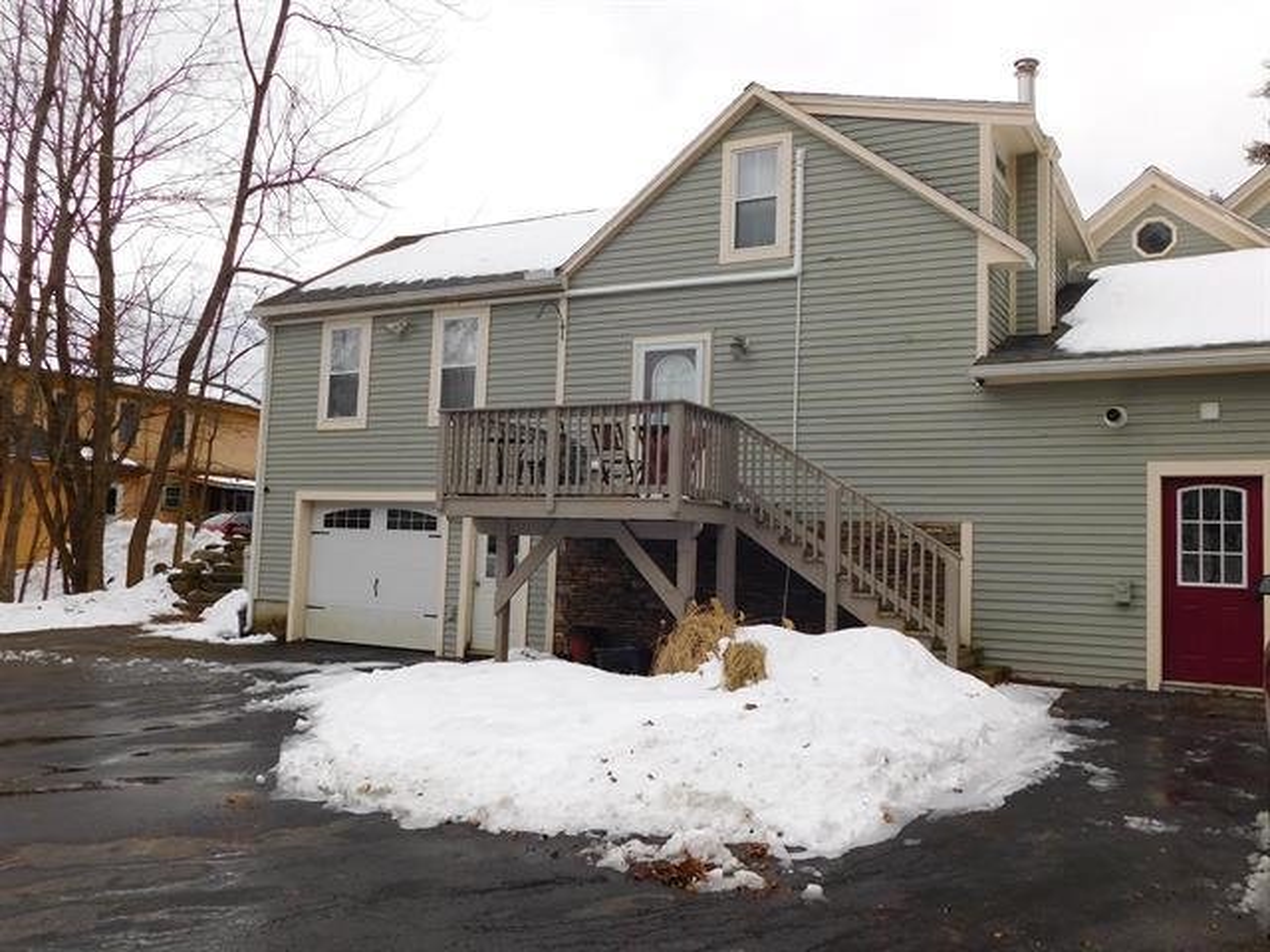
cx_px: 635
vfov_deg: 46.8
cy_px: 476
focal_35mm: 30
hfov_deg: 60.0
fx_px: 1101
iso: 125
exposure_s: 1/640
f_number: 3.2
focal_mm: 5.3
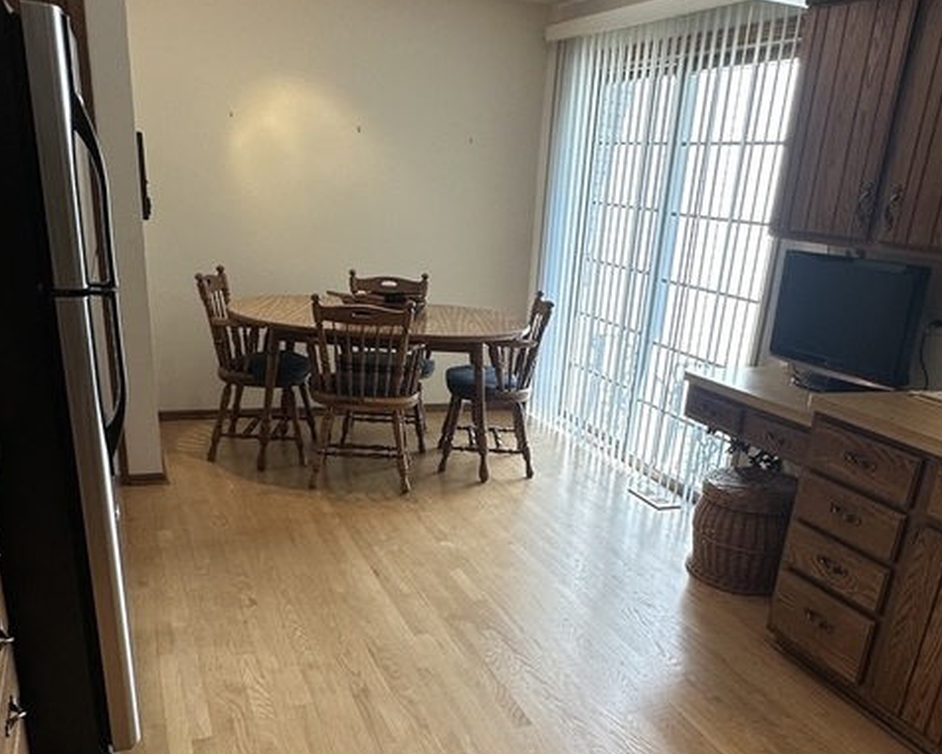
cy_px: 536
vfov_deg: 46.0
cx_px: 505
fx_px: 864
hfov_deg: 57.1
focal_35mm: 31
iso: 50
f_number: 2.2
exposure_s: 1/120
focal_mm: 2.22
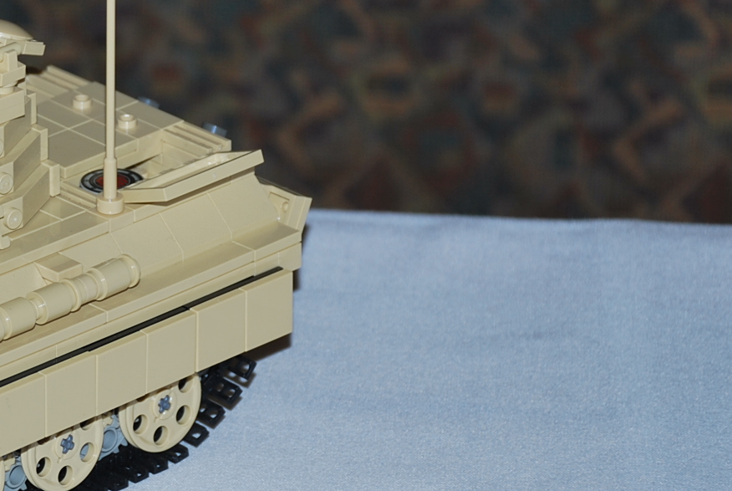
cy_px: 197
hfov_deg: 8.8
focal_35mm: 232
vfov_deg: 5.9
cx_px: -60
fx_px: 4724
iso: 100
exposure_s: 1/125
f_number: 5.6
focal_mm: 70
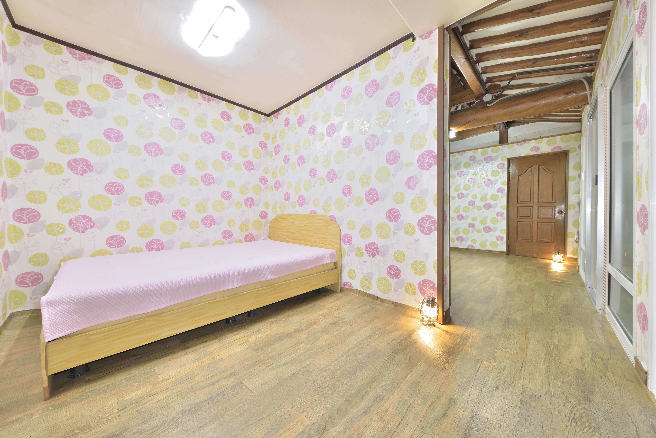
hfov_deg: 112.6
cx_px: 328
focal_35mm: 12
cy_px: 219
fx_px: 219
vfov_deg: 90.1
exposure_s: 1.6
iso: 100
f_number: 10
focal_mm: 12
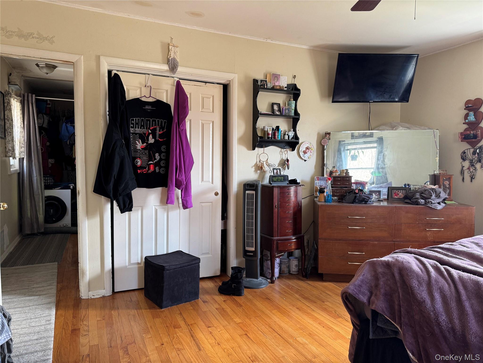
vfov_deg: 56.8
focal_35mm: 24
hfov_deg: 71.6
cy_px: 182
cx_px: 242
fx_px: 335
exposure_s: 1/66
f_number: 1.78
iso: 200
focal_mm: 6.76
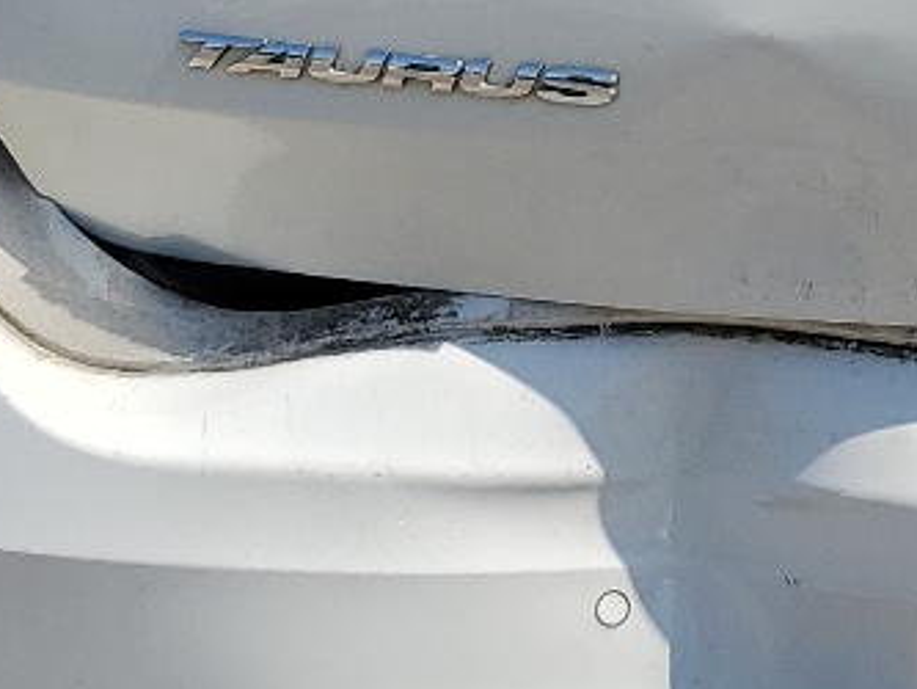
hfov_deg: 15.3
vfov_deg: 11.8
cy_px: 102
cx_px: 1016
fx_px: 3313
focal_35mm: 125
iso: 50
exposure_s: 1/5000
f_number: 1.5
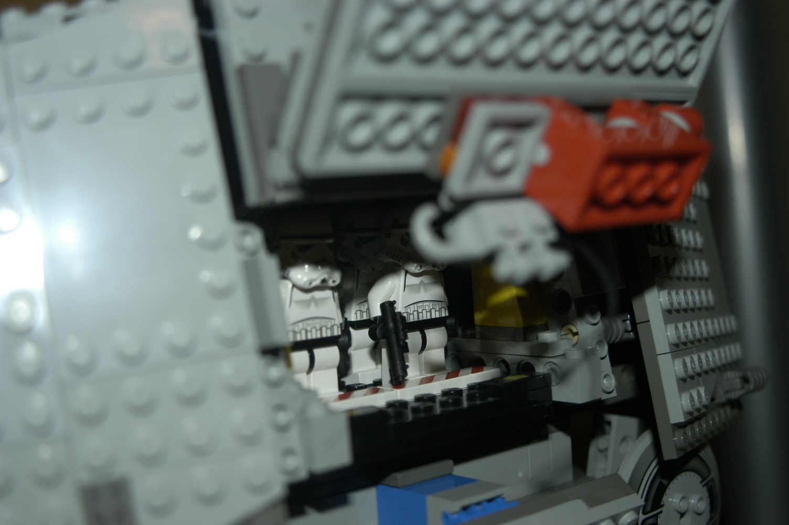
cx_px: 394
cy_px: 262
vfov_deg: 25.7
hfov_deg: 37.9
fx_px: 1150
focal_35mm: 52
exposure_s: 1/60
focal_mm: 35
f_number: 4
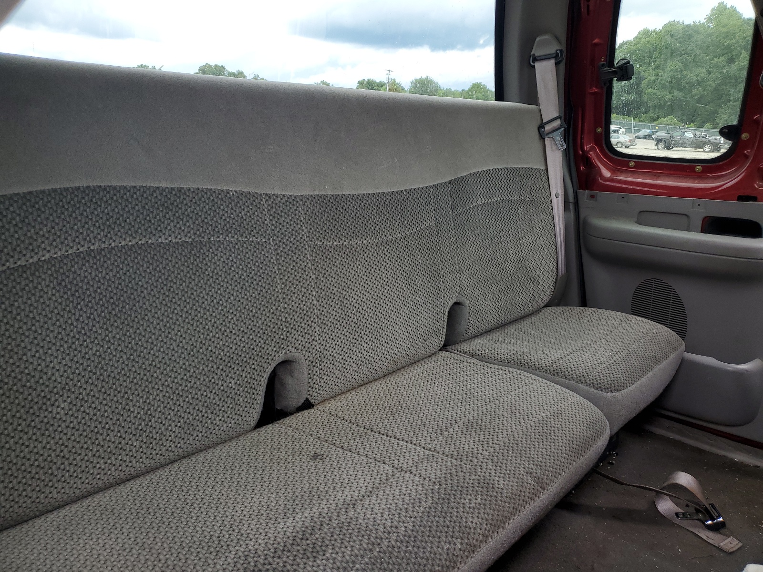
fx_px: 573
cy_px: 286
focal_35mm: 26
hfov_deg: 67.3
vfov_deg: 53.1
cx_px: 382
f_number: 1.5
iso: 50
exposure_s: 1/167
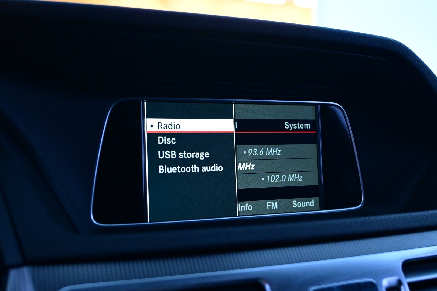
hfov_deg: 47.2
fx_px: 501
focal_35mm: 41
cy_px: 146
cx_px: 218
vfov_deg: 32.4
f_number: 4.5
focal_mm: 27.5
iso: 2200
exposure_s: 1/40
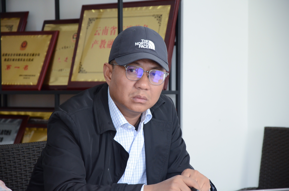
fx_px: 1262
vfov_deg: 8.7
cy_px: 96
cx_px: 144
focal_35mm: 158
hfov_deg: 13.1
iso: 1600
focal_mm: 105
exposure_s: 1/60
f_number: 5.6
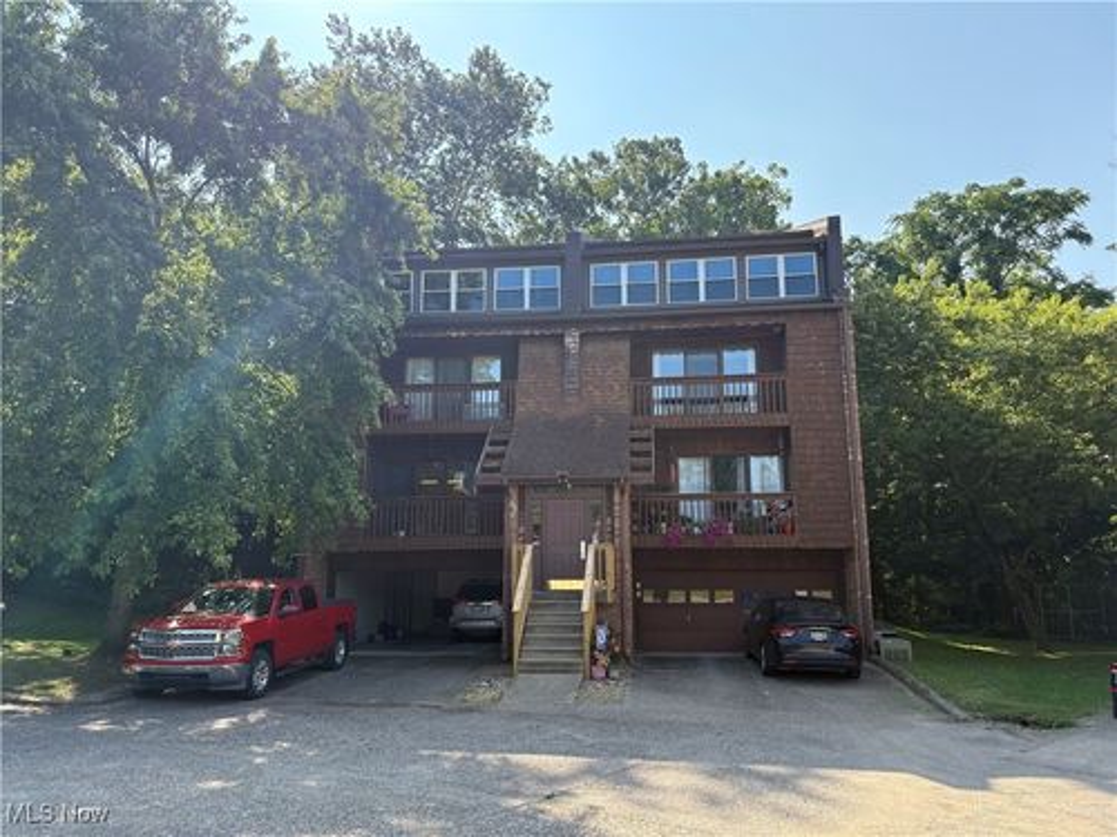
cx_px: 558
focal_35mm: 26
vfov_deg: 53.1
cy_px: 418
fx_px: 839
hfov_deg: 67.3
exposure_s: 1/1048
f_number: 1.6
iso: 64
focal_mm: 5.96
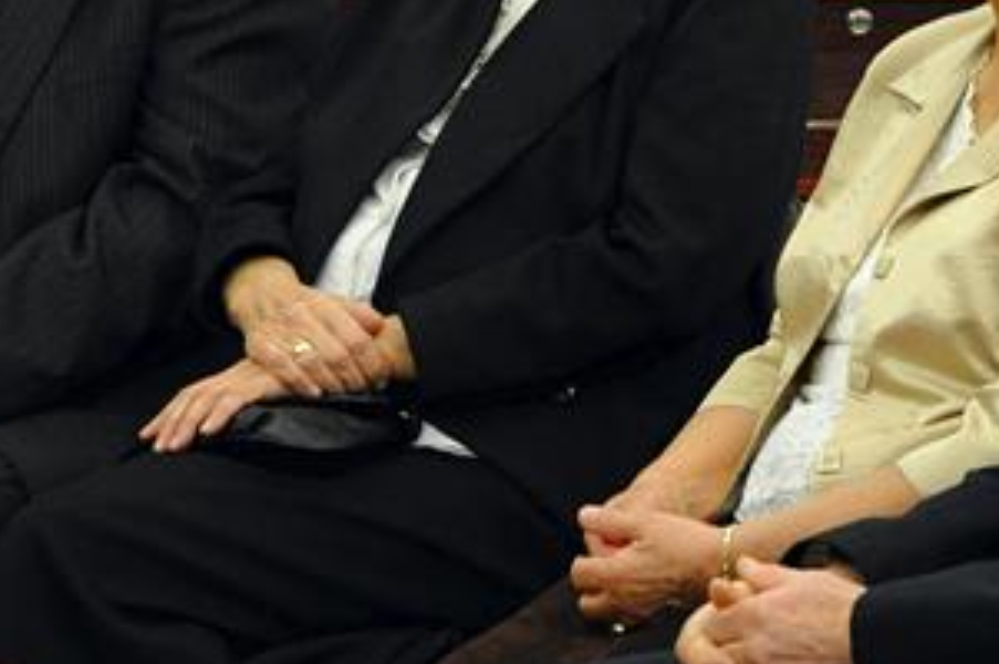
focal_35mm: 263
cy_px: 290
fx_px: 7290
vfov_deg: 5.2
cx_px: 880
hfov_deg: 7.8
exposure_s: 1/80
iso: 2500
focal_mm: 62
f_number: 5.6
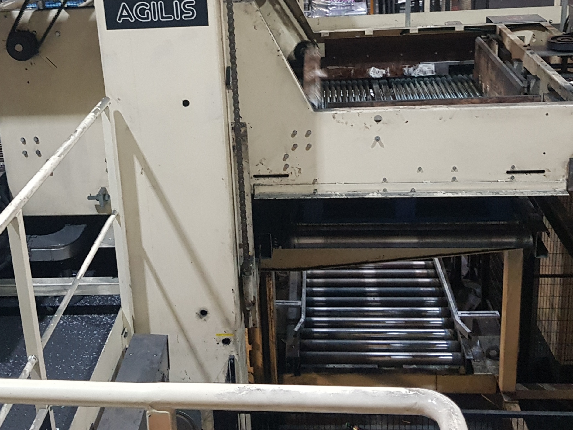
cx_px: 236
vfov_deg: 31.5
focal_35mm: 45
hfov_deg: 41.9
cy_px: 103
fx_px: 745
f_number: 1.7
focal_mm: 4.3
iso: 200
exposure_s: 1/33
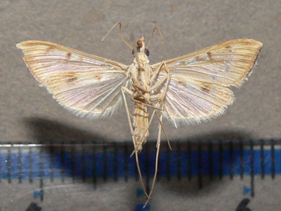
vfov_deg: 40.7
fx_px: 284
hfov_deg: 52.6
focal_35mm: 35
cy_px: 106
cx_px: 140
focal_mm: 7.5
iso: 100
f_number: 4
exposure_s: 1/30
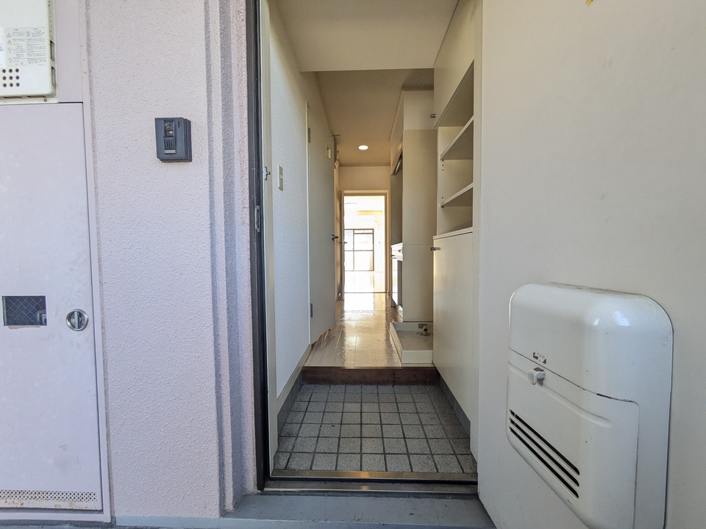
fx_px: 286
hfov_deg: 102.1
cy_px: 264
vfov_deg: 85.7
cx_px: 353
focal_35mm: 14
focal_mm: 1.83
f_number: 2.2
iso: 113
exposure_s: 1/120
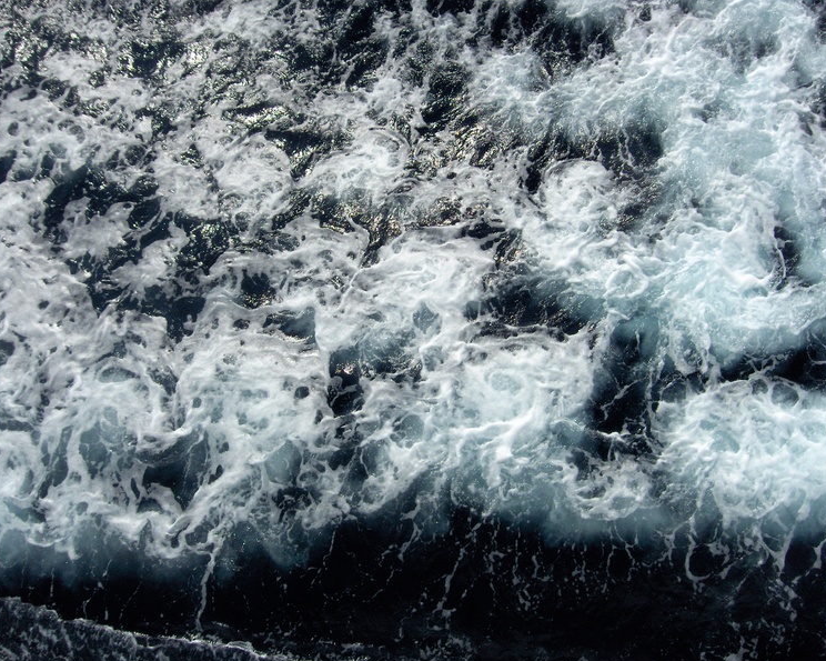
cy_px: 333
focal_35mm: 41
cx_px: 403
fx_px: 1002
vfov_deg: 36.5
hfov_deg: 44.8
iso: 100
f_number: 4.8
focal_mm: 8
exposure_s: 1/2083
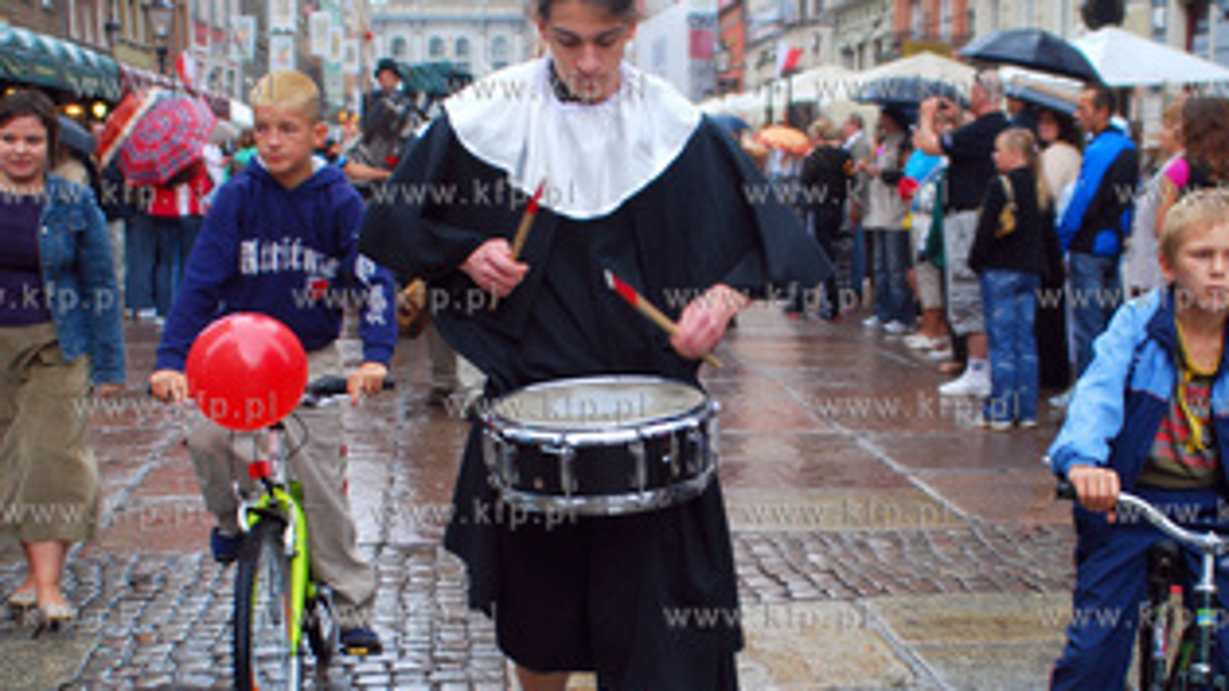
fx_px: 1564
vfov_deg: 24.8
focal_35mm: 48
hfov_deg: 42.8
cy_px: 461
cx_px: 683
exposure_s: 1/100
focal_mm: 24
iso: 100
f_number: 2.8
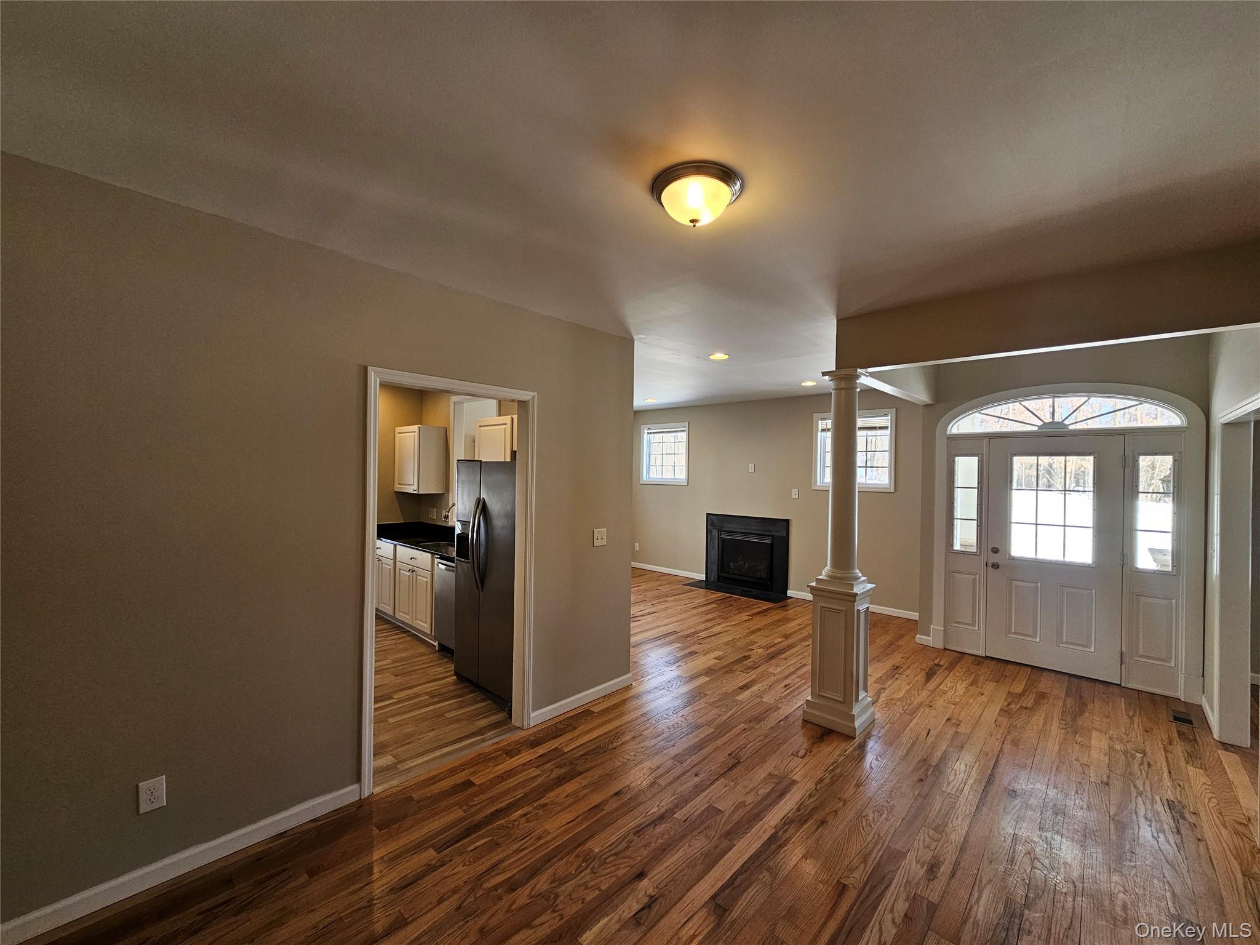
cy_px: 472
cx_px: 630
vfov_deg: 89.9
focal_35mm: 13
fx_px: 473
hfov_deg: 106.2
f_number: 2.2
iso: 80
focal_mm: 2.2
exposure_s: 1/120
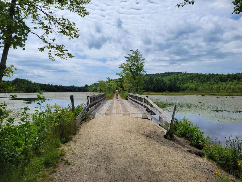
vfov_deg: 53.1
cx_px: 121
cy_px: 91
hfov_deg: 67.3
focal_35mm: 26
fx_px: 182
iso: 40
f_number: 1.8
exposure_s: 1/5048
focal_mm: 5.4
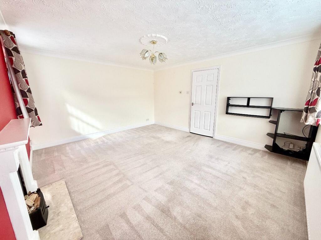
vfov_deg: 85.7
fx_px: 130
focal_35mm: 14
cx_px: 160
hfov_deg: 102.1
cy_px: 120
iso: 50
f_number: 2.2
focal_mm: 2.22
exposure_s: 1/99
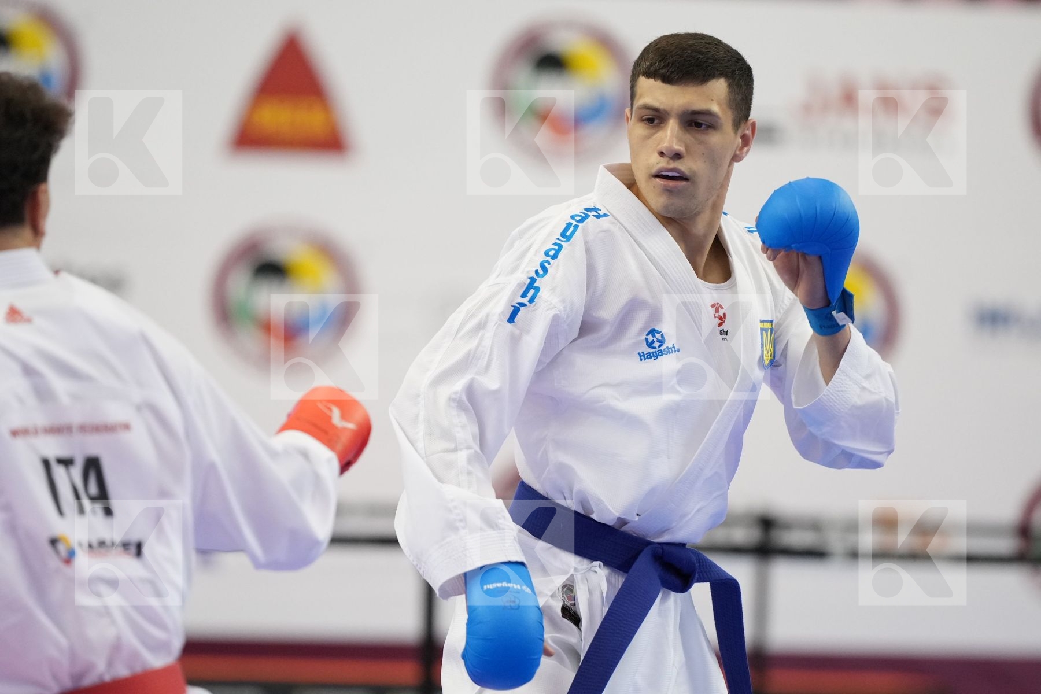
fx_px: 8674
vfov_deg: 4.6
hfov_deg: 6.9
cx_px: 520
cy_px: 347
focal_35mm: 300
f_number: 2.8
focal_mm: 200
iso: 3200
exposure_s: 1/1000
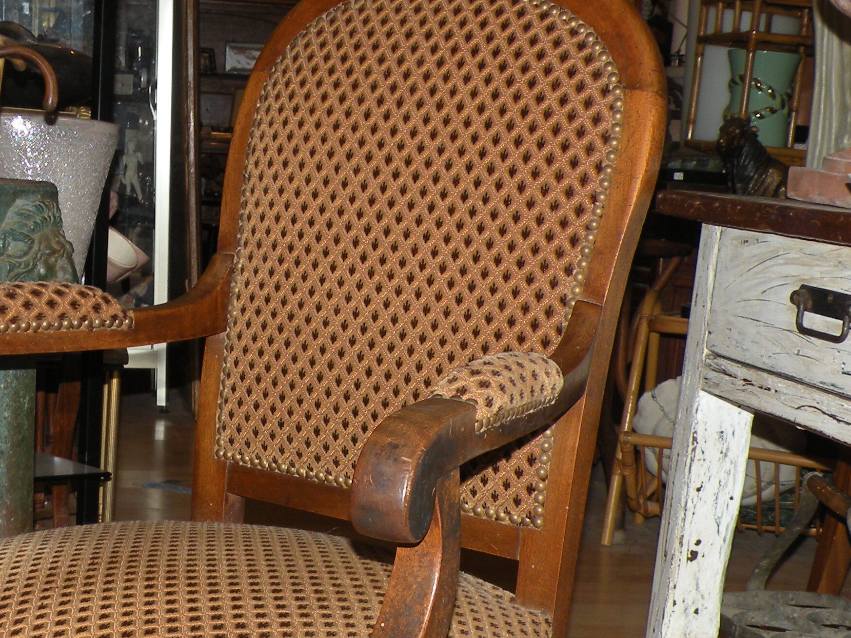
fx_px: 1696
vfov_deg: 20.9
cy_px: 565
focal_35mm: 69
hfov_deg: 28.0
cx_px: 308
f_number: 3.2
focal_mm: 5.8
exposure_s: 1/60
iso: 64
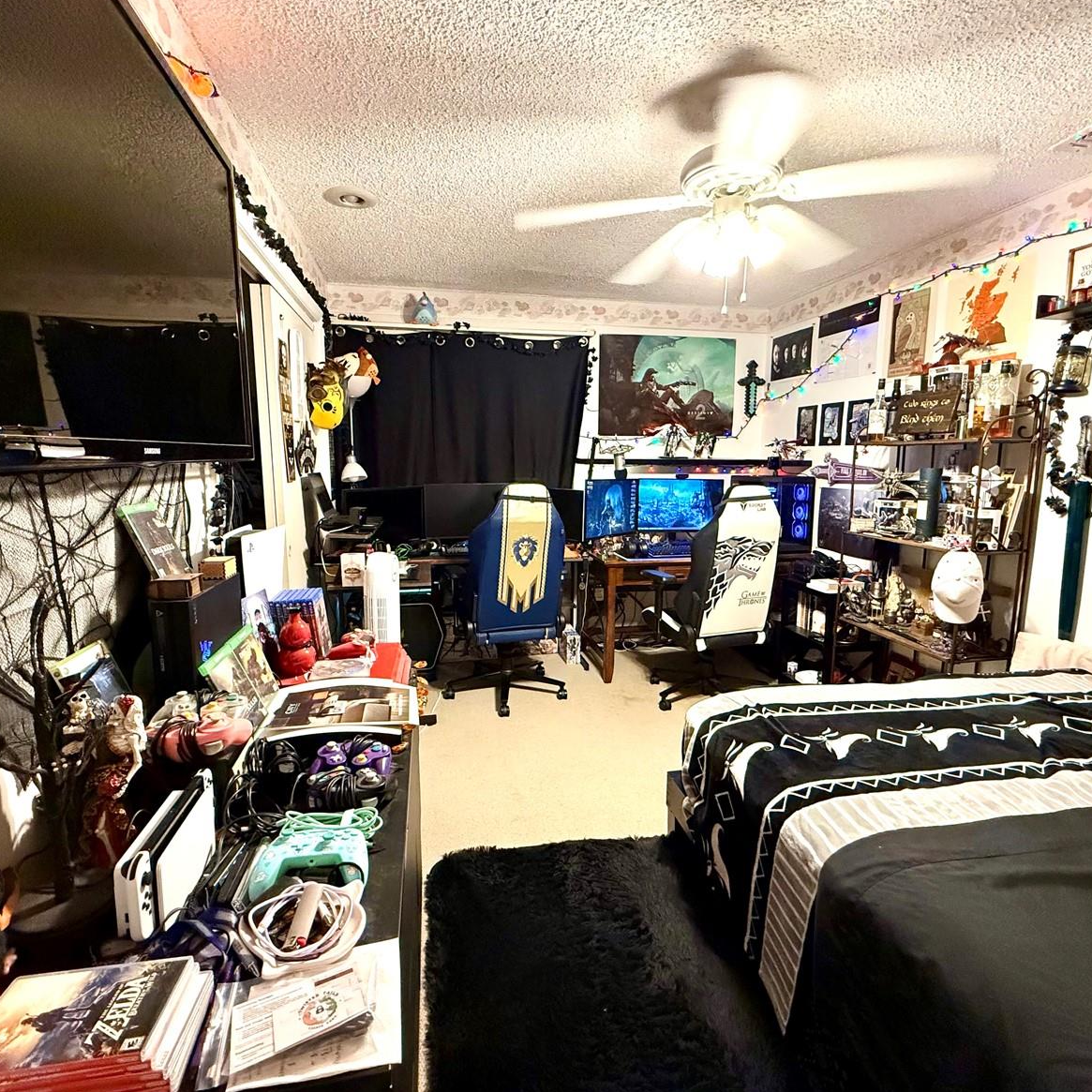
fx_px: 607
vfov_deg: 84.0
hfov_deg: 84.0
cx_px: 548
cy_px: 541
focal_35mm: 17
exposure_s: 1/60
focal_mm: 2.22
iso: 800
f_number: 2.2
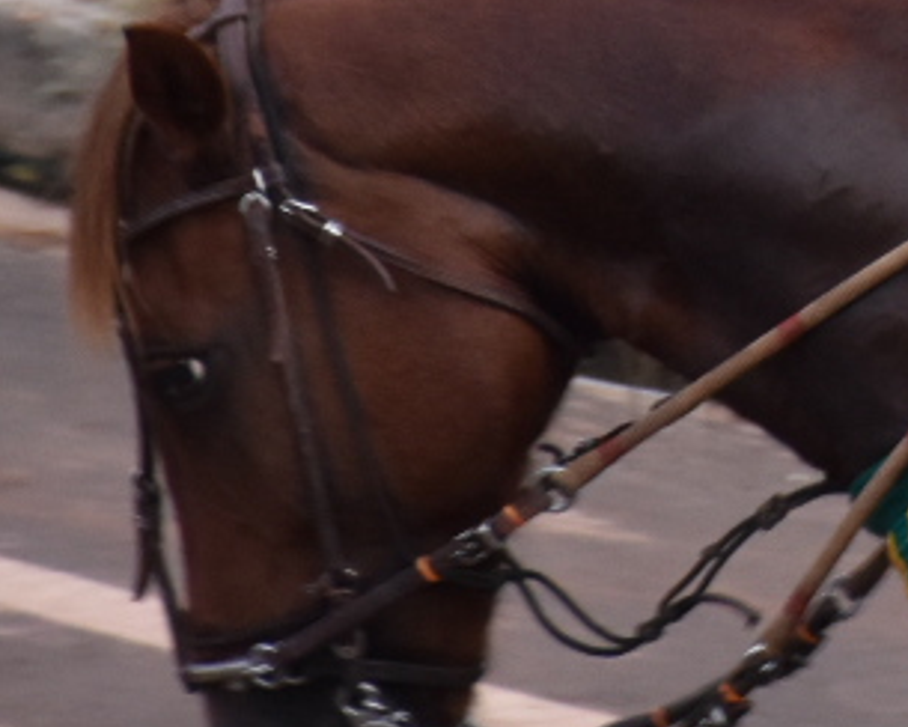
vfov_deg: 2.1
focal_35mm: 747
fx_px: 20074
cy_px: -438
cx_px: 1599
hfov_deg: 2.6
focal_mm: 100
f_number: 5.6
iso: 800
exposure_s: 1/100
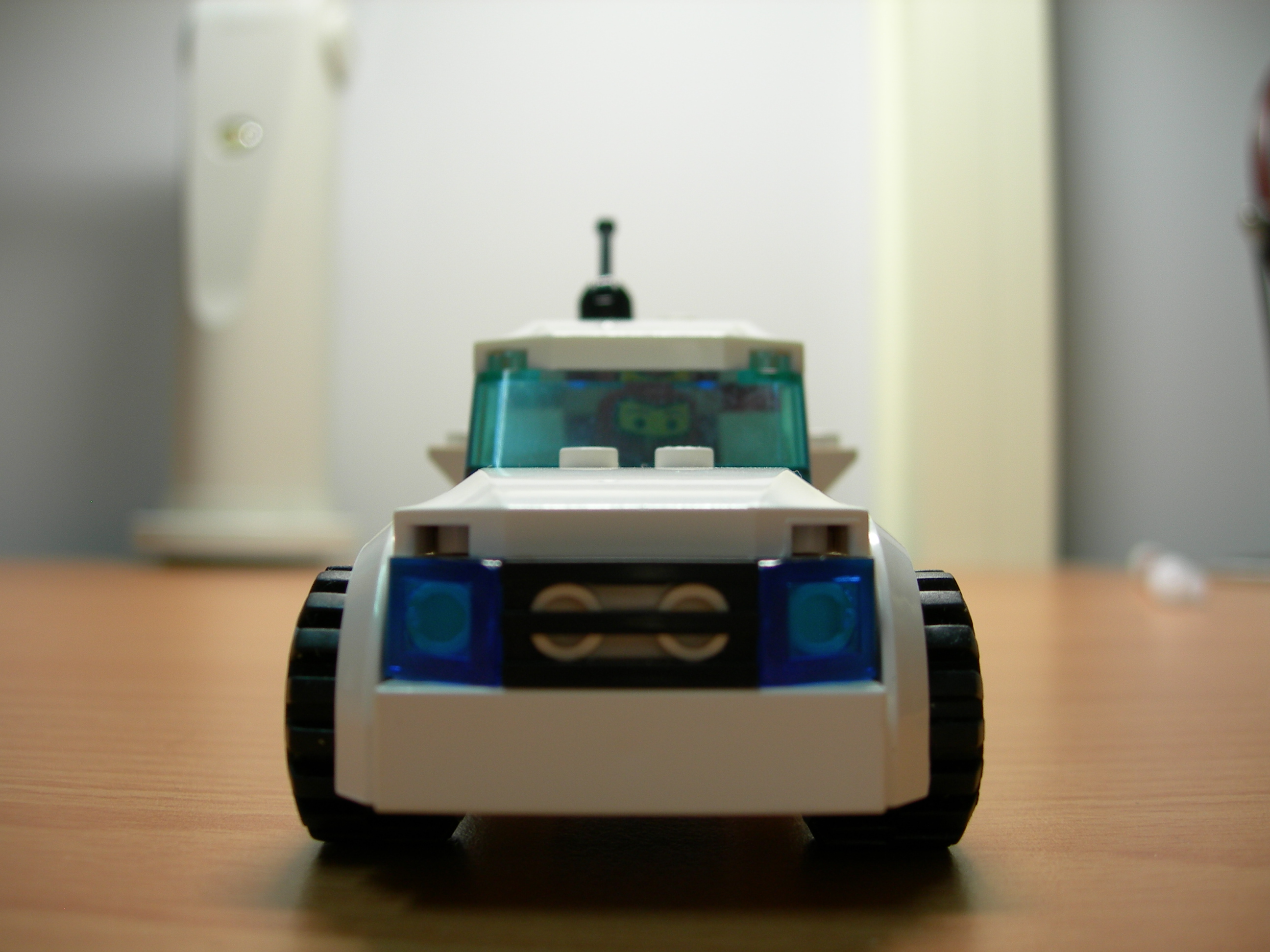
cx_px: 635
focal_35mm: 38
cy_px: 476
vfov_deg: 37.7
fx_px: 1394
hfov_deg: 49.0
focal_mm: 7.8
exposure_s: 1/30
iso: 50
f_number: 2.8
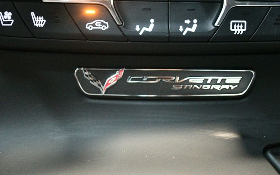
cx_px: 139
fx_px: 473
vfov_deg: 20.9
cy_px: 84
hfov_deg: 33.0
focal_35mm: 62
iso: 12800
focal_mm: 40
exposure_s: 1/30
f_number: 5.3
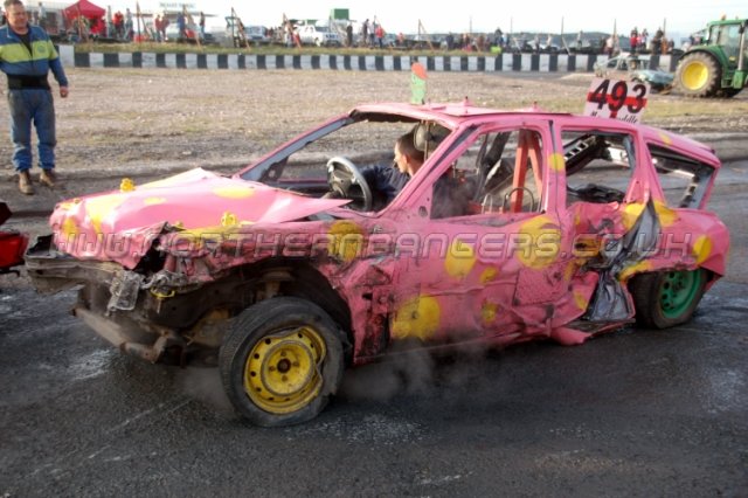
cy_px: 249
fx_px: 810
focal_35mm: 39
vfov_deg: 34.2
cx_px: 374
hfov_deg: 49.6
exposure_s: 1/320
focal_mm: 26
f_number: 4.2
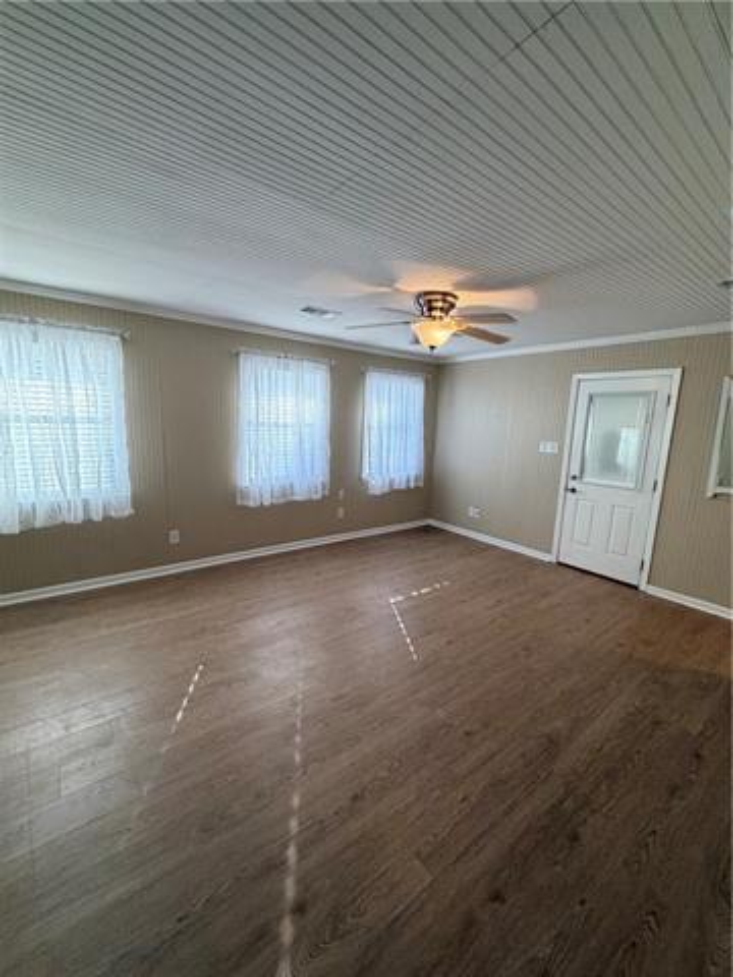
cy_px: 488
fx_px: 395
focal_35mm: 14
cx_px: 366
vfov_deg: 102.1
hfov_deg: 85.7
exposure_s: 1/120
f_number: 2.2
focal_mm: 2.22
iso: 320
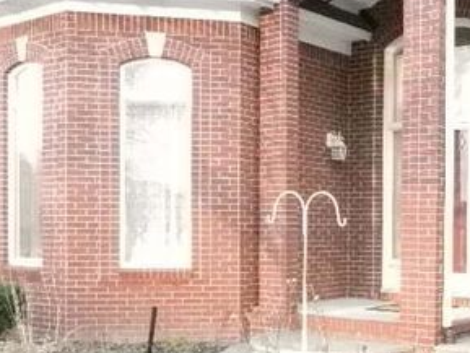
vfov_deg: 25.4
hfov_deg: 32.9
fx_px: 774
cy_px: 253
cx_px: 374
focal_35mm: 57
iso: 3200
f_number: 3.8
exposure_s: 1/250
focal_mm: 5.9
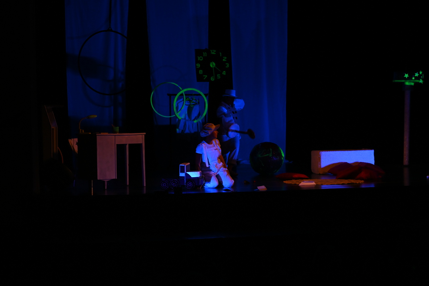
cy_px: 143
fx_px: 1025
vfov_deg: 15.9
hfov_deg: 23.6
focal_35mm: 86
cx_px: 214
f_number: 2.8
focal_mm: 86
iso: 4000
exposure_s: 1/160
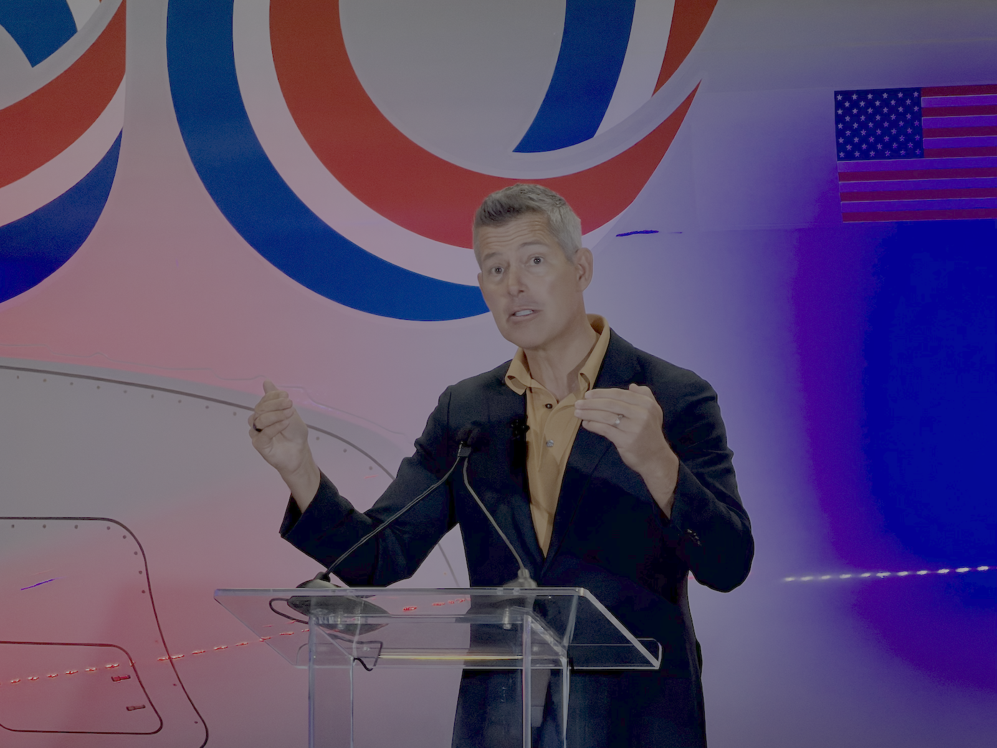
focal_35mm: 200
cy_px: 374
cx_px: 498
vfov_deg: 7.4
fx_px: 5760
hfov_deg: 9.9
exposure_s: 1/60
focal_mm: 16.89
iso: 200
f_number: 2.8
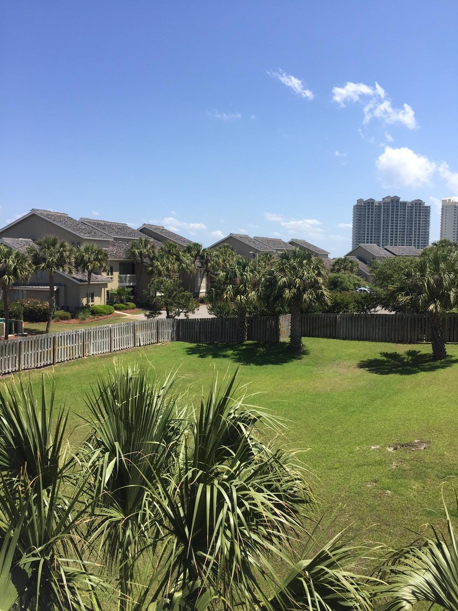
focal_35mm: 29
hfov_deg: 48.2
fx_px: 512
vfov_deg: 61.7
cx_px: 229
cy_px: 306
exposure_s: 1/1721
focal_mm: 4.15
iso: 32
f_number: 2.2
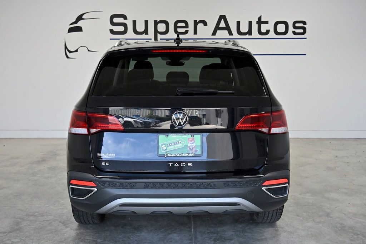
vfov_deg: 33.4
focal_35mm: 40
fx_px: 407
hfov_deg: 48.5
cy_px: 122
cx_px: 183
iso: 2000
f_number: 5
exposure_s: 1/1250
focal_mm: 40
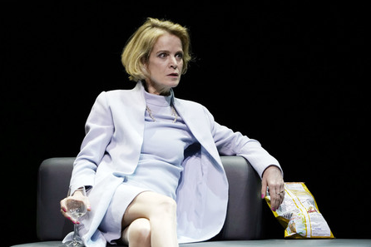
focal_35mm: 380
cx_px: 185
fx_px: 3914
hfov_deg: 5.4
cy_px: 123
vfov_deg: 3.6
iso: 4000
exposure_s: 1/160
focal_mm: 376
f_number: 6.3
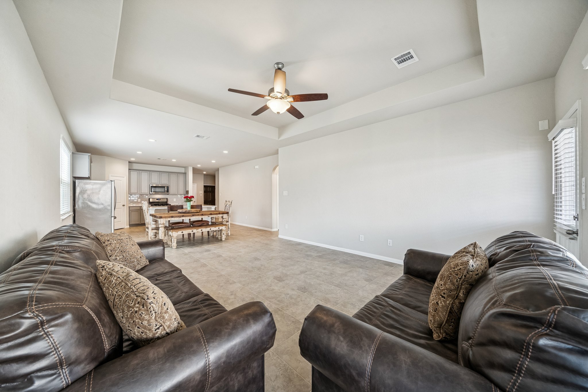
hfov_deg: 112.6
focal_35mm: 12
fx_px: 196
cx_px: 294
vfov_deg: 90.0
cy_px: 196
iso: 640
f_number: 8
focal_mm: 12
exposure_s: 1/15
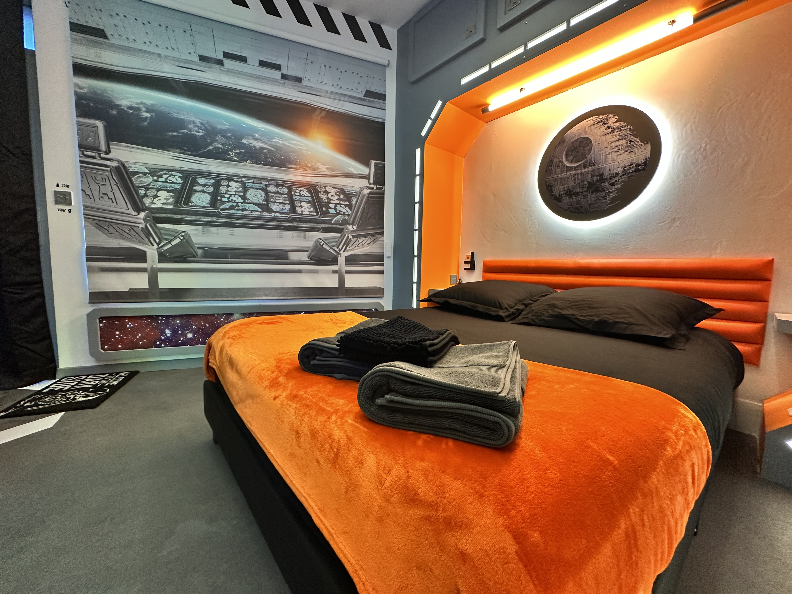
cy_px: 297
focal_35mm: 14
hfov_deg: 102.1
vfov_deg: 85.7
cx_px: 396
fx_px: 320
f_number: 2.2
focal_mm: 2.22
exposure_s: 1/50
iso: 320
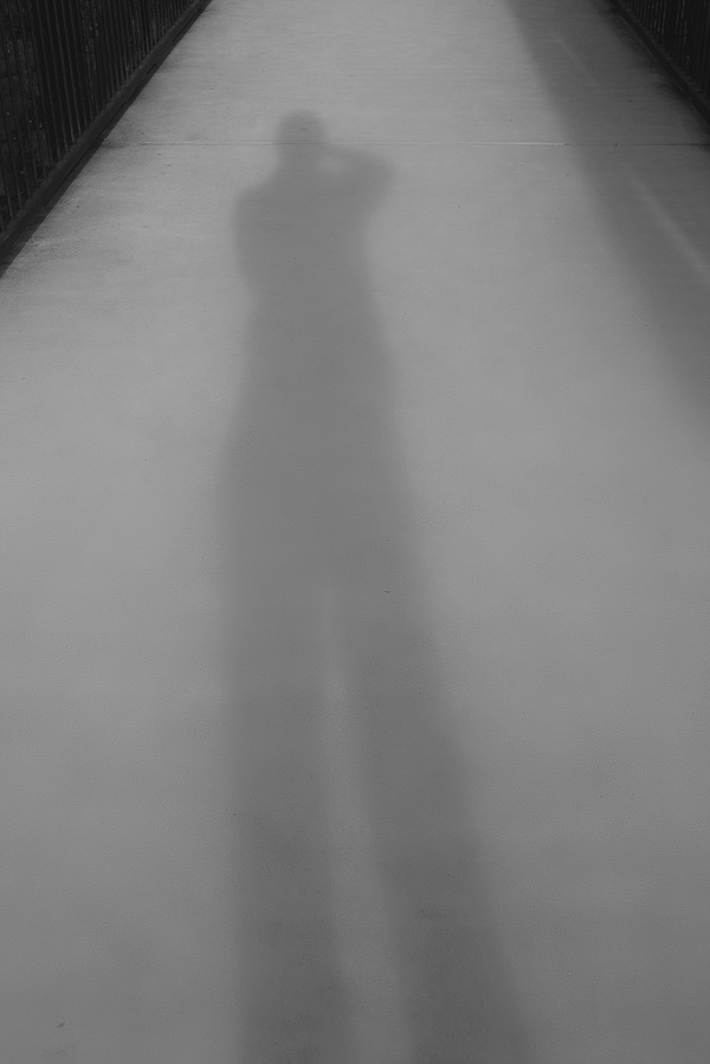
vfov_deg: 47.4
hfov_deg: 32.6
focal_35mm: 41
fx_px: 1213
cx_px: 355
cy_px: 532
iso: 100
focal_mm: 24.2
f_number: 4
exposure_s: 1/640
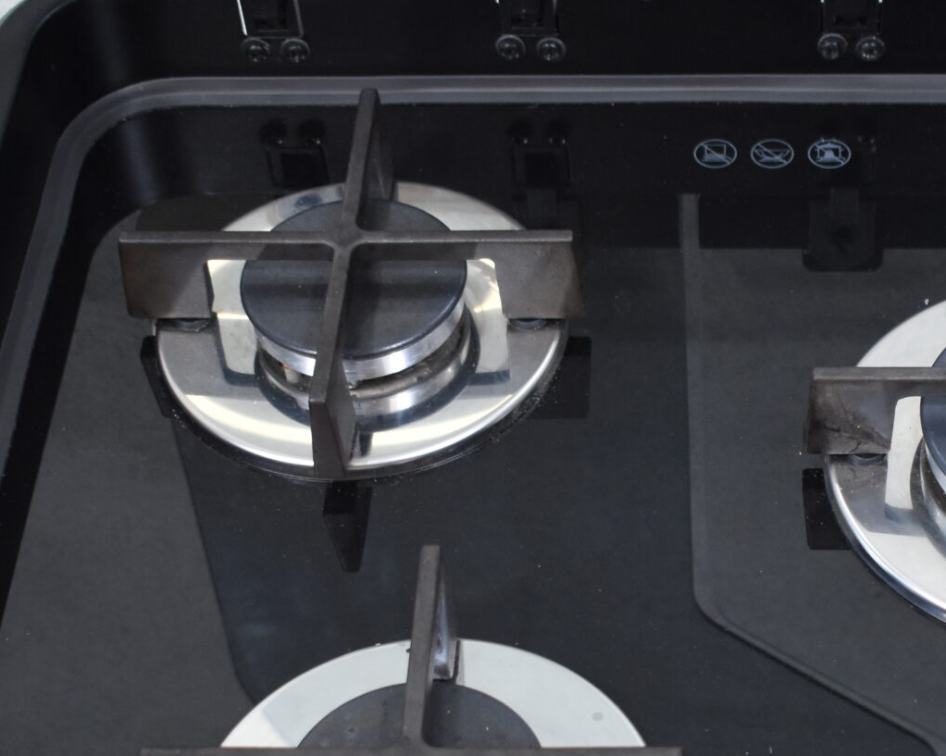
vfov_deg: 17.2
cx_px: 756
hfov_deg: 21.4
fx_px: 2468
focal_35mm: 88
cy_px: 653
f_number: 4
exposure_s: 1/125
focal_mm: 25
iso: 800
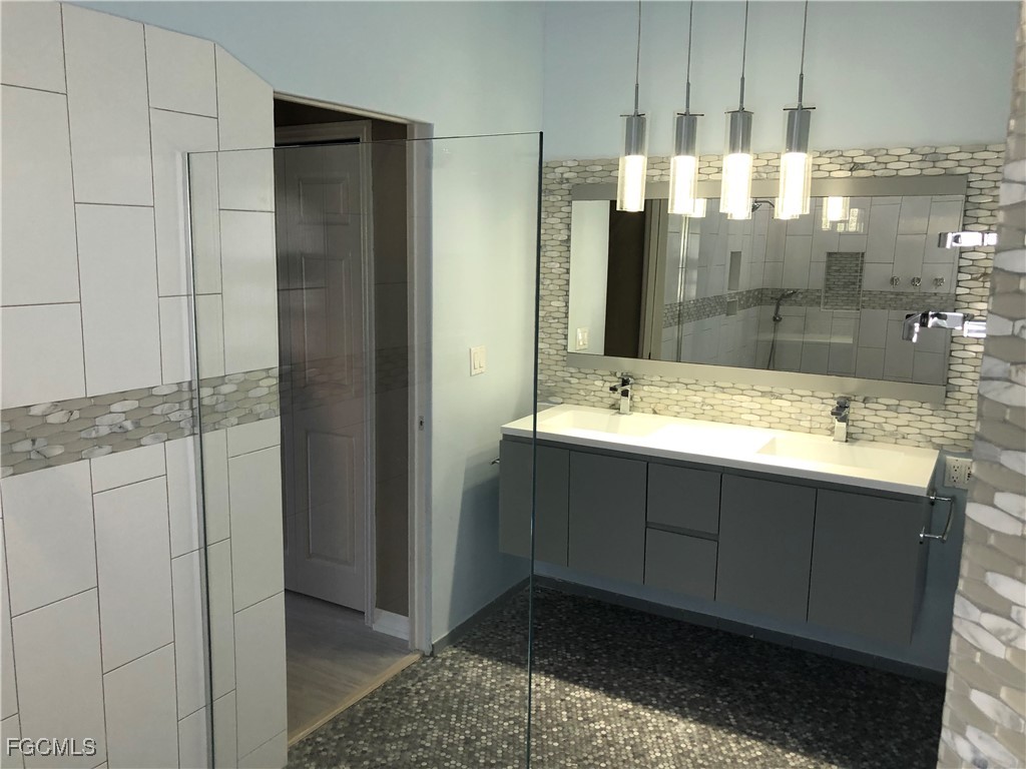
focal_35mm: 28
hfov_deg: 63.4
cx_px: 513
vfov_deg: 49.7
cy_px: 384
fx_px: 830
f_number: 1.8
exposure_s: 1/30
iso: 40
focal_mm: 3.99
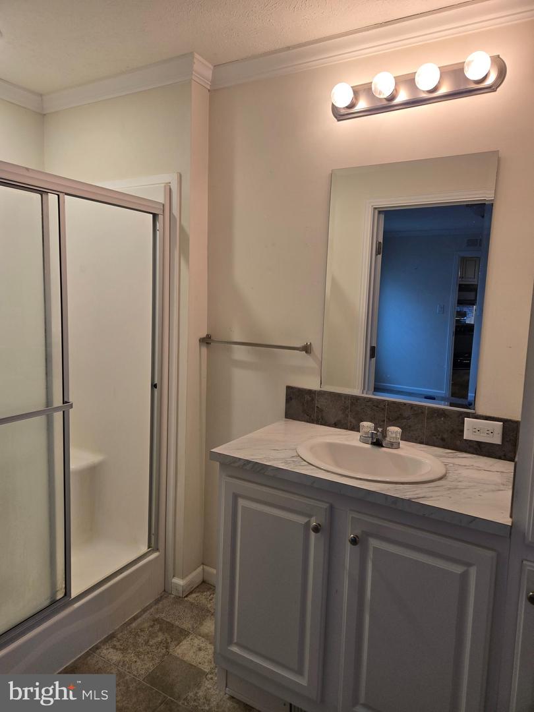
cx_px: 267
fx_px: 473
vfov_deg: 73.9
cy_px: 356
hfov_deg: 58.9
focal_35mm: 23
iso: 64
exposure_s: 1/120
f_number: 1.8
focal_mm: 5.4
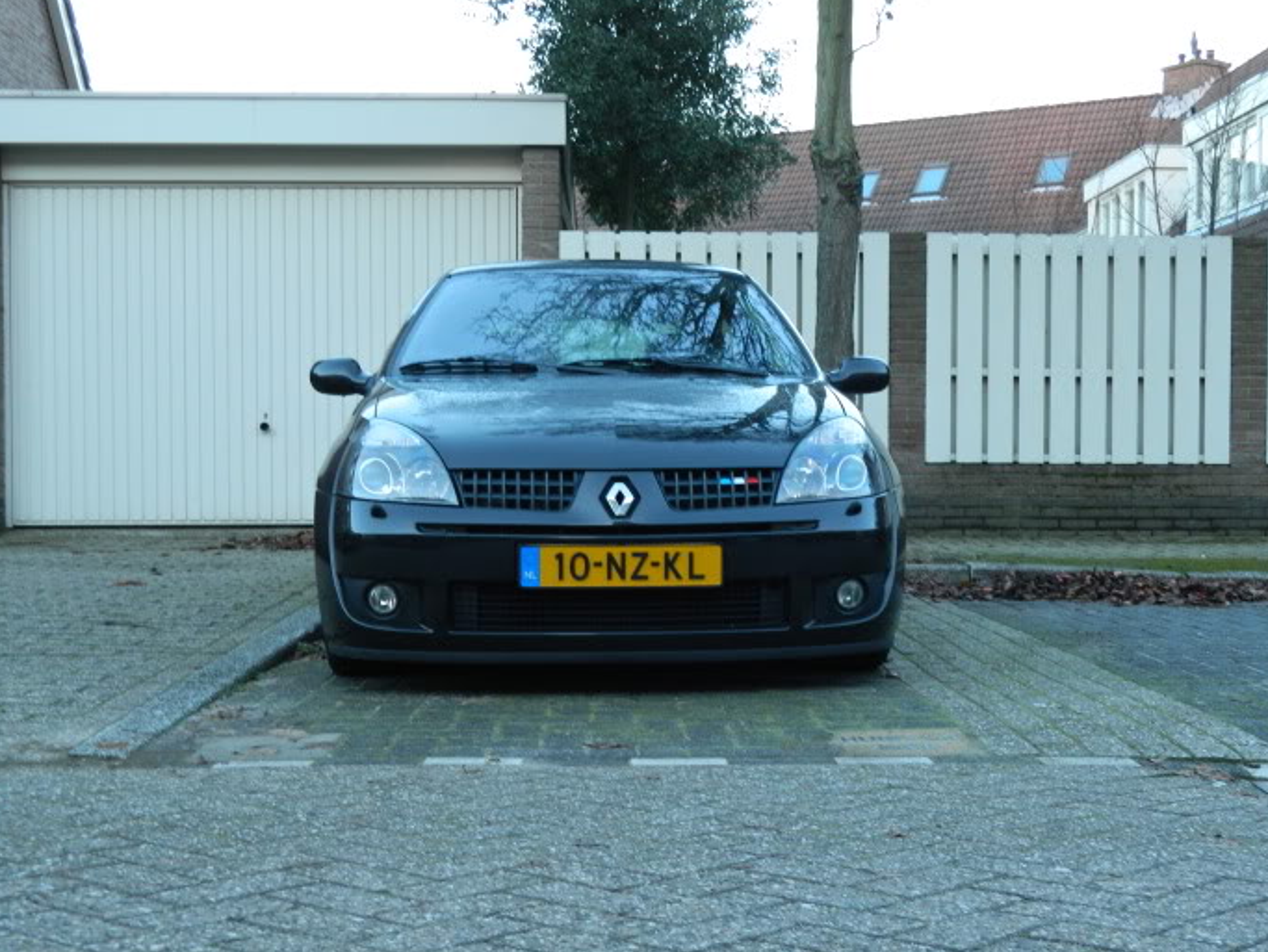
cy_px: 534
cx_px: 663
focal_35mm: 48
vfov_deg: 30.3
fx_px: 1759
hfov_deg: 39.6
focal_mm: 7.3
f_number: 3.5
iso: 160
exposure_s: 1/50
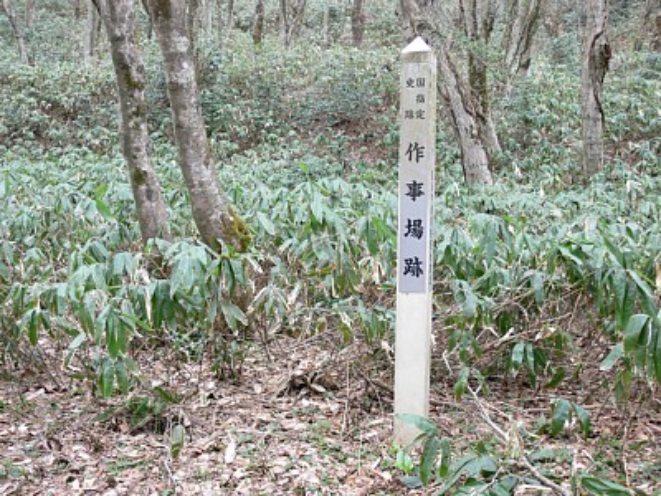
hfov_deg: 49.0
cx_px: 330
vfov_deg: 37.7
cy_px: 248
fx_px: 726
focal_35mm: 38
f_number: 2.8
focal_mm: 8.1
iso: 80
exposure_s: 1/50
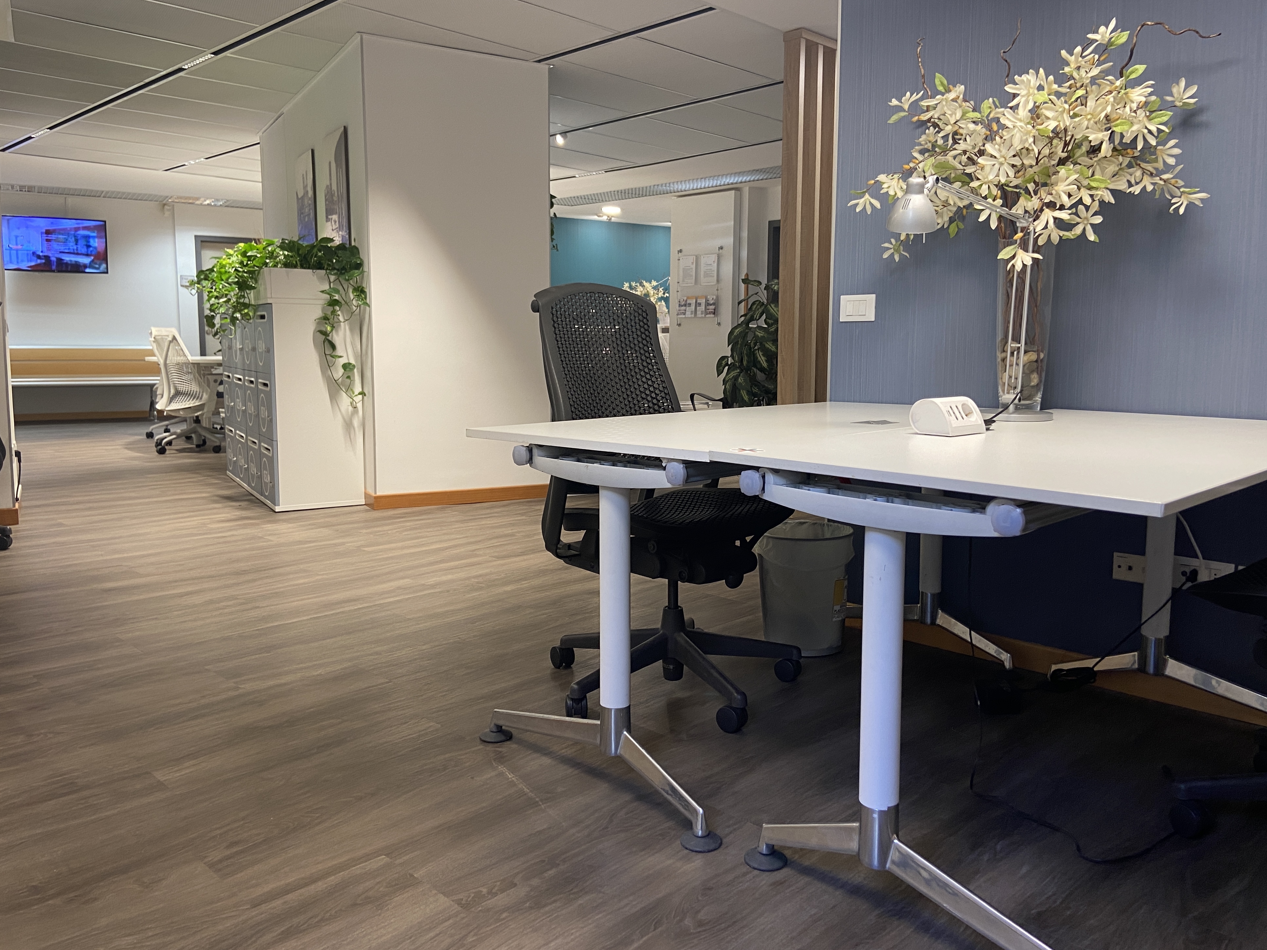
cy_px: 463
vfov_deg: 51.3
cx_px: 654
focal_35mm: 27
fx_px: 988
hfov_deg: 65.3
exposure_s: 1/50
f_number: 1.8
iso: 100
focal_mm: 4.25
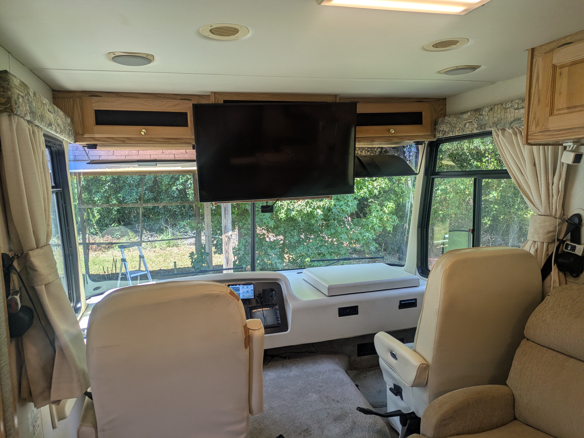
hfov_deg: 69.4
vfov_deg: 54.9
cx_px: 292
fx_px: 422
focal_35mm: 25
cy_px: 219
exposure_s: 1/235
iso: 45
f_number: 1.89
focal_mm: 5.43
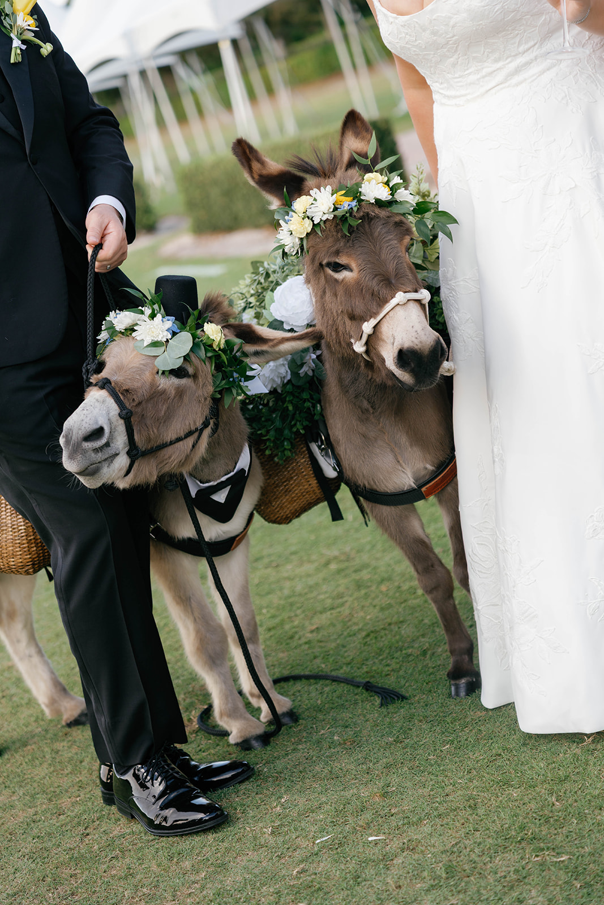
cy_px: 452
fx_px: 1887
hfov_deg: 18.2
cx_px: 302
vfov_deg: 27.0
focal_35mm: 75
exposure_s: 1/320
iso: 125
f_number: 2.8
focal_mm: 75
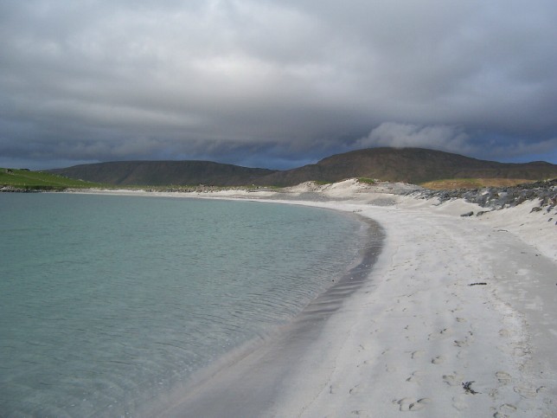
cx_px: 278
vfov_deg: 42.9
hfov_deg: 55.4
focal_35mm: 33
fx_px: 531
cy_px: 209
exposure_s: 1/350
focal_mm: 5.5
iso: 80
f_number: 3.4
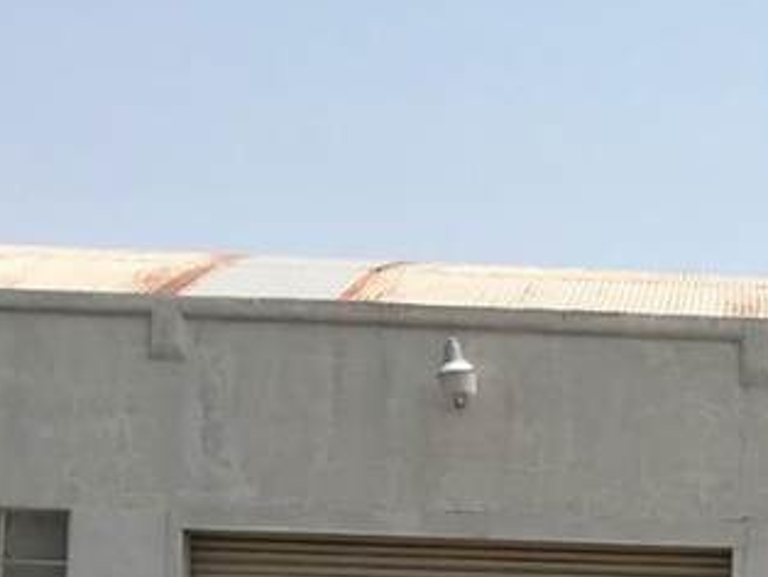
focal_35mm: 114
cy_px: 769
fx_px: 2531
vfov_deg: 12.6
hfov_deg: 16.3
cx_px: 993
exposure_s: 1/3546
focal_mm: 3.99
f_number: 1.8
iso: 20
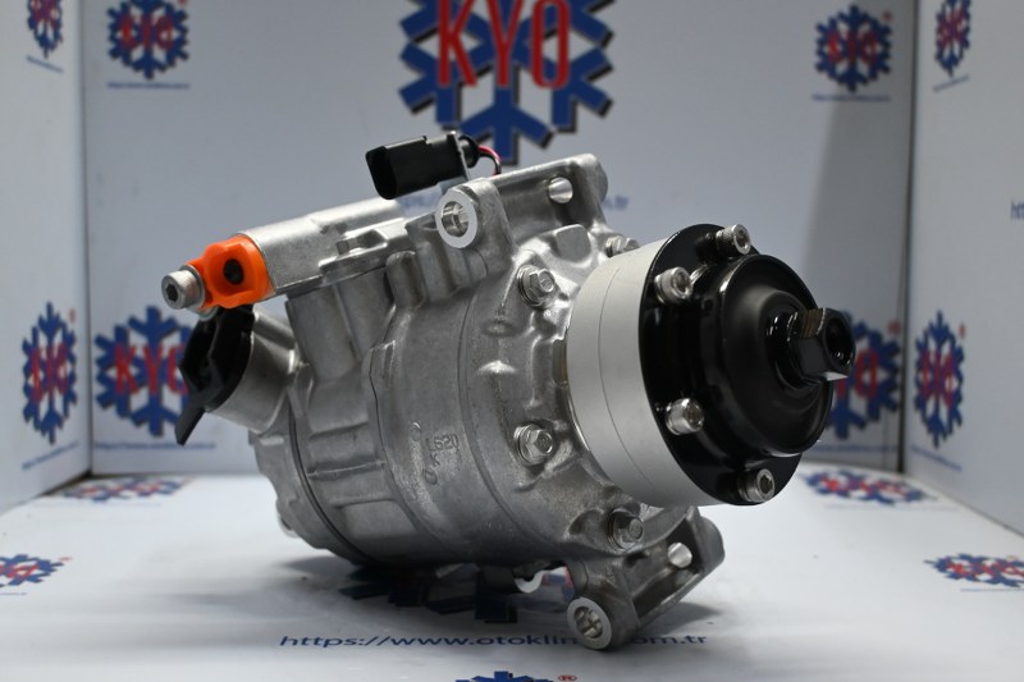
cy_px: 341
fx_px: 1066
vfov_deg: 35.5
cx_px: 512
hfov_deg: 51.3
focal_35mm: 38
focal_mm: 25
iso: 1100
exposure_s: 1/125
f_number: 4.2
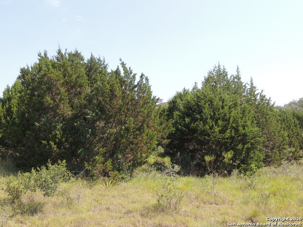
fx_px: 350
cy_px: 114
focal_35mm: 40
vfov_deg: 36.0
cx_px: 152
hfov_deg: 46.8
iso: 100
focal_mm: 7.1
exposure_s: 1/400
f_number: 3.3
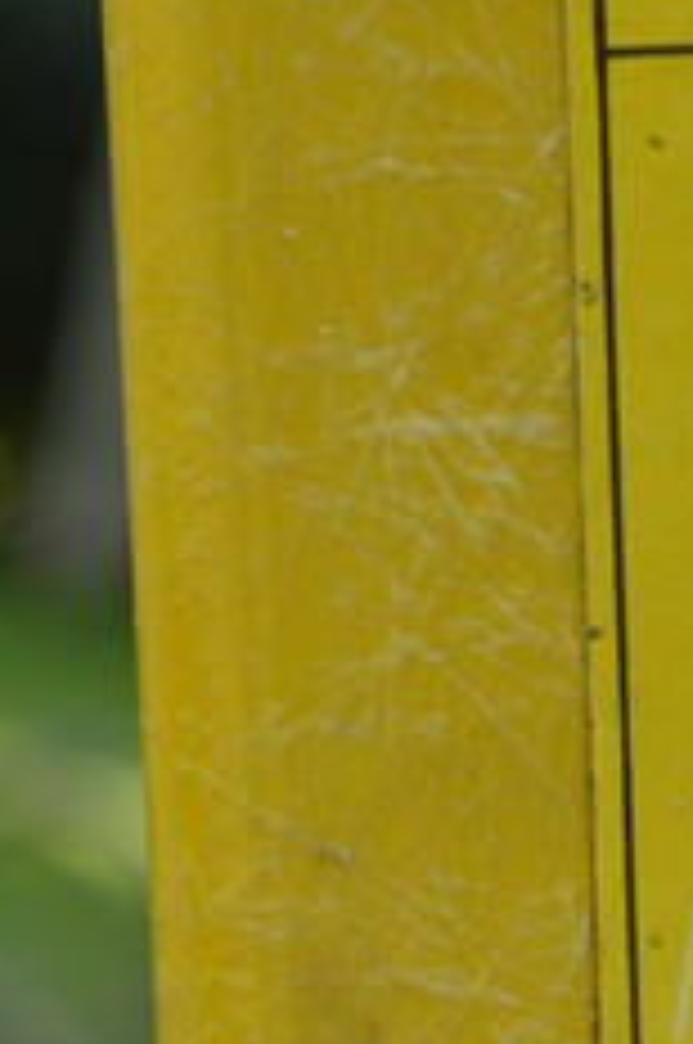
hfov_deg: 6.9
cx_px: 1132
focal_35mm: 194
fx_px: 5618
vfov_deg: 10.3
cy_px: 1508
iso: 280
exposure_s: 1/125
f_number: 5.6
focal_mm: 30
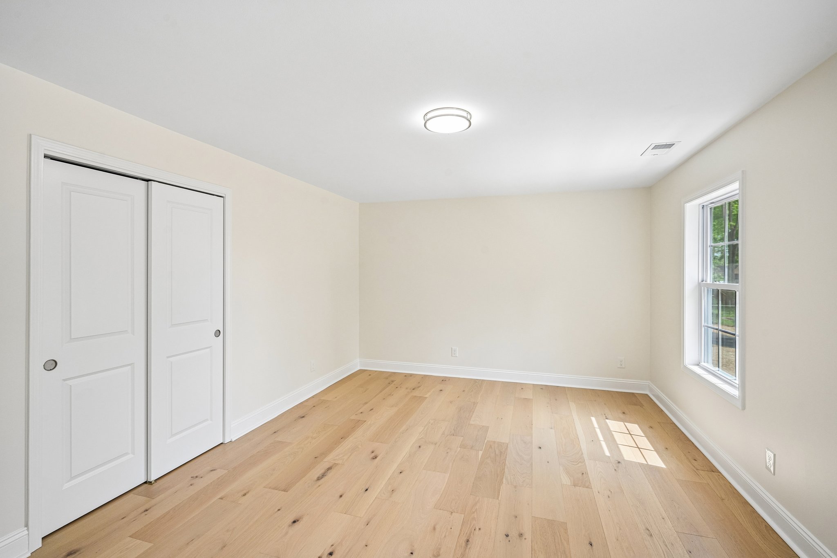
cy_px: 279
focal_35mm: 16
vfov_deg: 73.7
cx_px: 418
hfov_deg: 96.7
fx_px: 372
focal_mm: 16
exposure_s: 1/200
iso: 800
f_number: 8
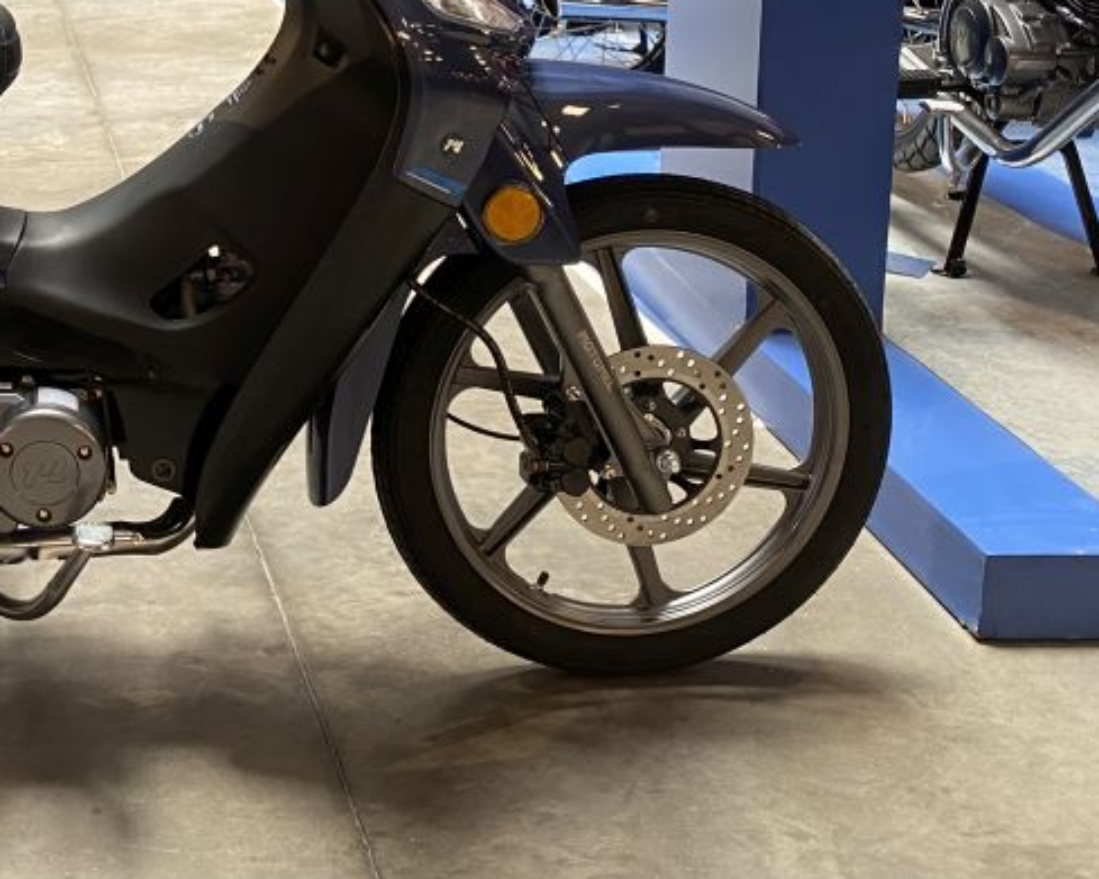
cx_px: -2
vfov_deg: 26.6
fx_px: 1789
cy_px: 73
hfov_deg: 31.5
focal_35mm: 55
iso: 125
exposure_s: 1/50
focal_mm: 4.25
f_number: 1.8
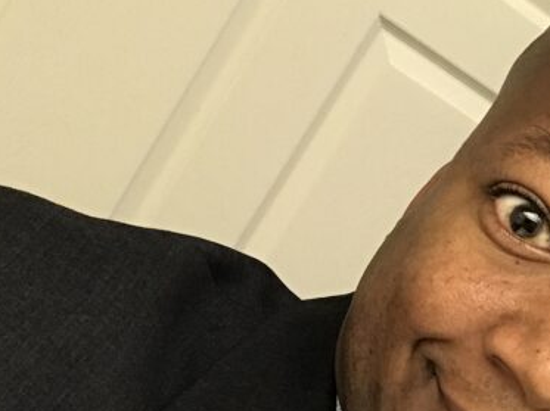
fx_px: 1397
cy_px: 443
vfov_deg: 16.3
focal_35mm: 88
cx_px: 572
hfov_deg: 21.4
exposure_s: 1/30
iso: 125
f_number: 2.2
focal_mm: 2.87
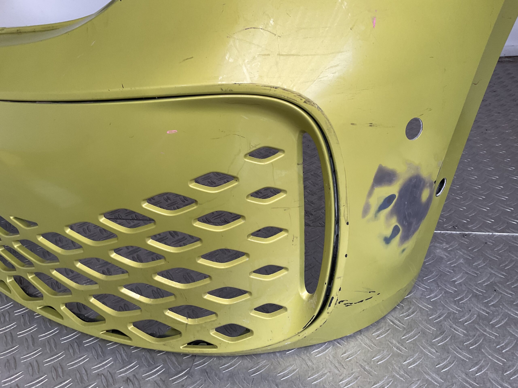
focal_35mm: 29
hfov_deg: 61.7
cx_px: 259
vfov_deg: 48.2
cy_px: 194
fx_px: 434
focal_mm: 3
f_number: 1.8
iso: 50
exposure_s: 1/50
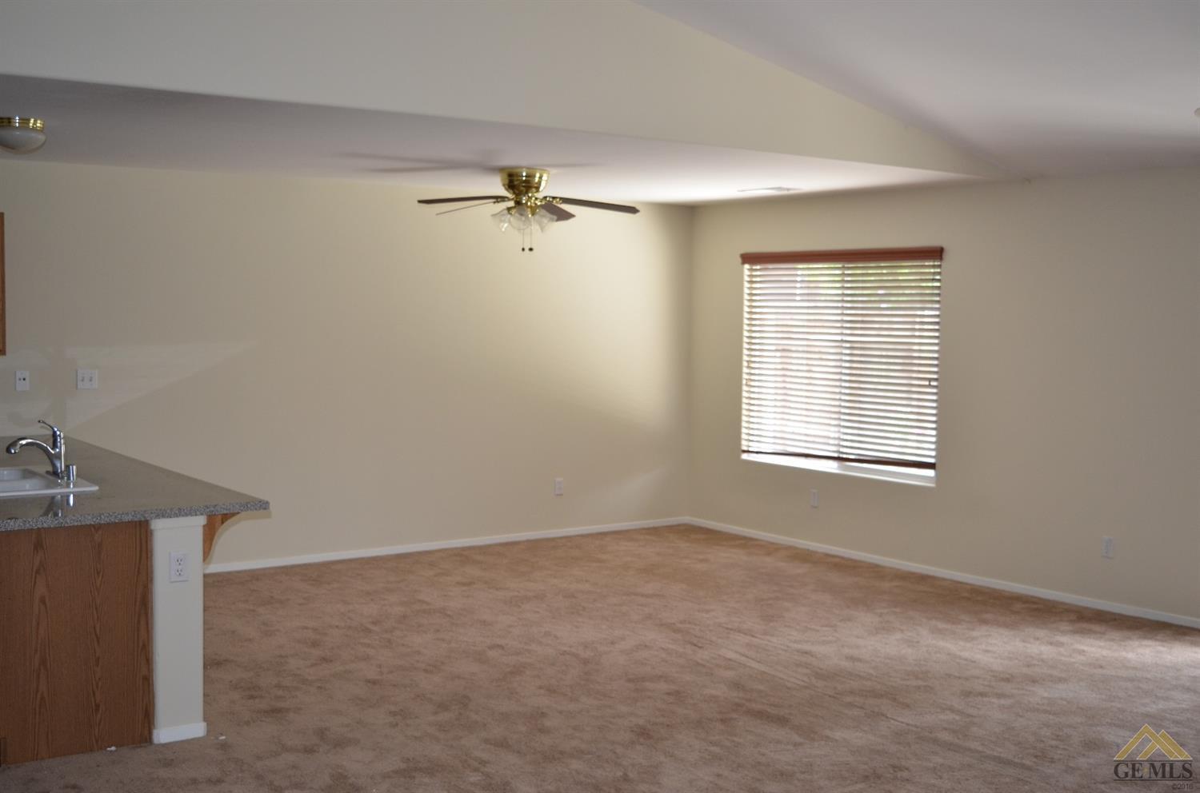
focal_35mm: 40
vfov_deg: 32.8
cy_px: 396
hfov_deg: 48.0
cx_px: 600
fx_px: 1347
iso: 400
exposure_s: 1/80
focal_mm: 27
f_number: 4
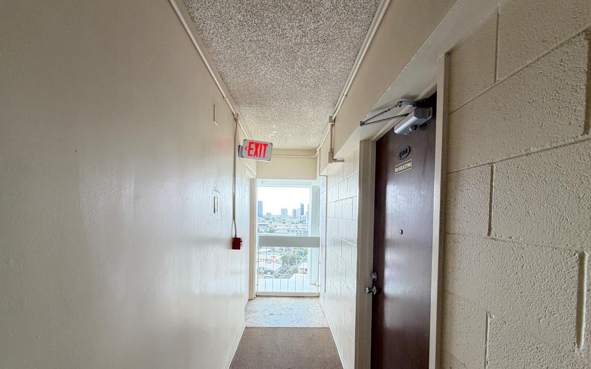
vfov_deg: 74.1
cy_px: 219
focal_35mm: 15
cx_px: 297
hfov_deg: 101.5
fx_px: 242
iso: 64
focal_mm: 2.22
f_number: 2.2
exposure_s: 1/121
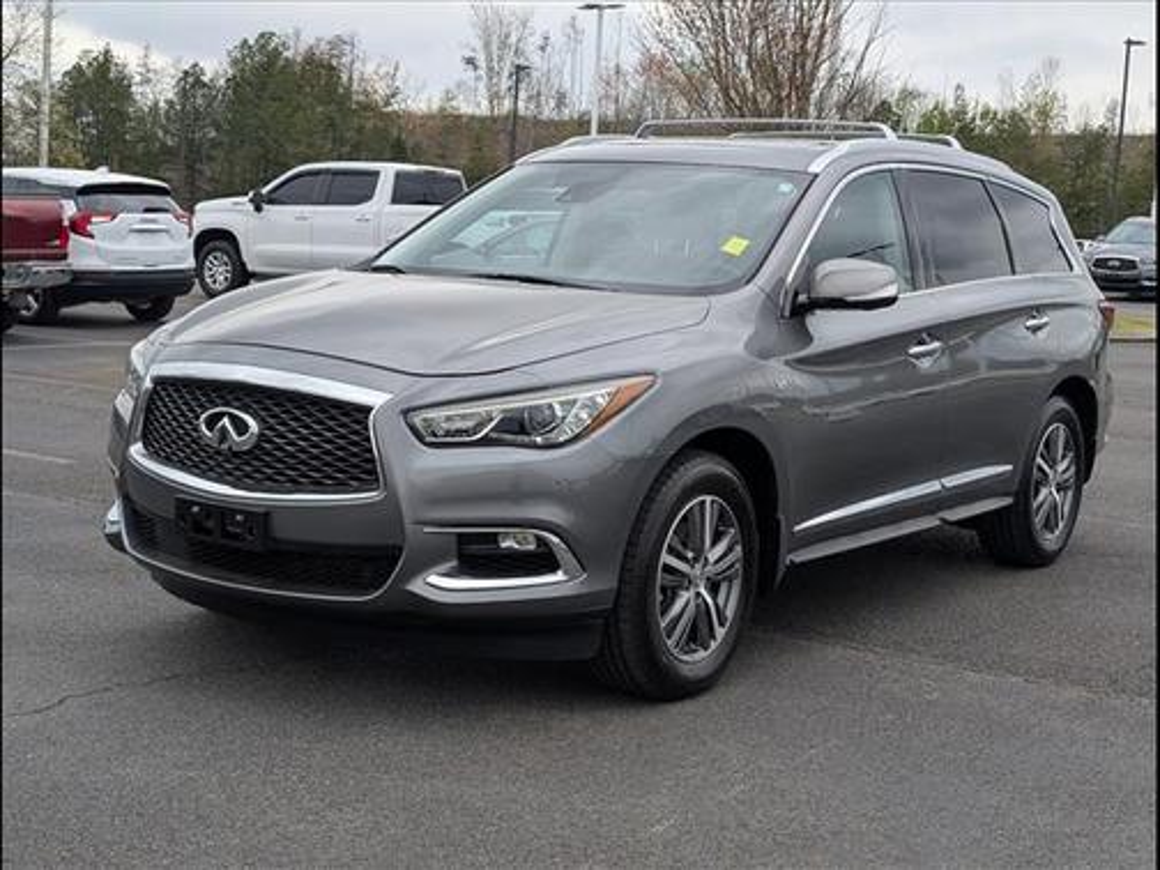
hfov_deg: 38.9
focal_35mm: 49
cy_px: 435
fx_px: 1642
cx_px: 580
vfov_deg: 29.7
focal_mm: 6.9
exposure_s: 1/625
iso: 20
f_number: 1.68
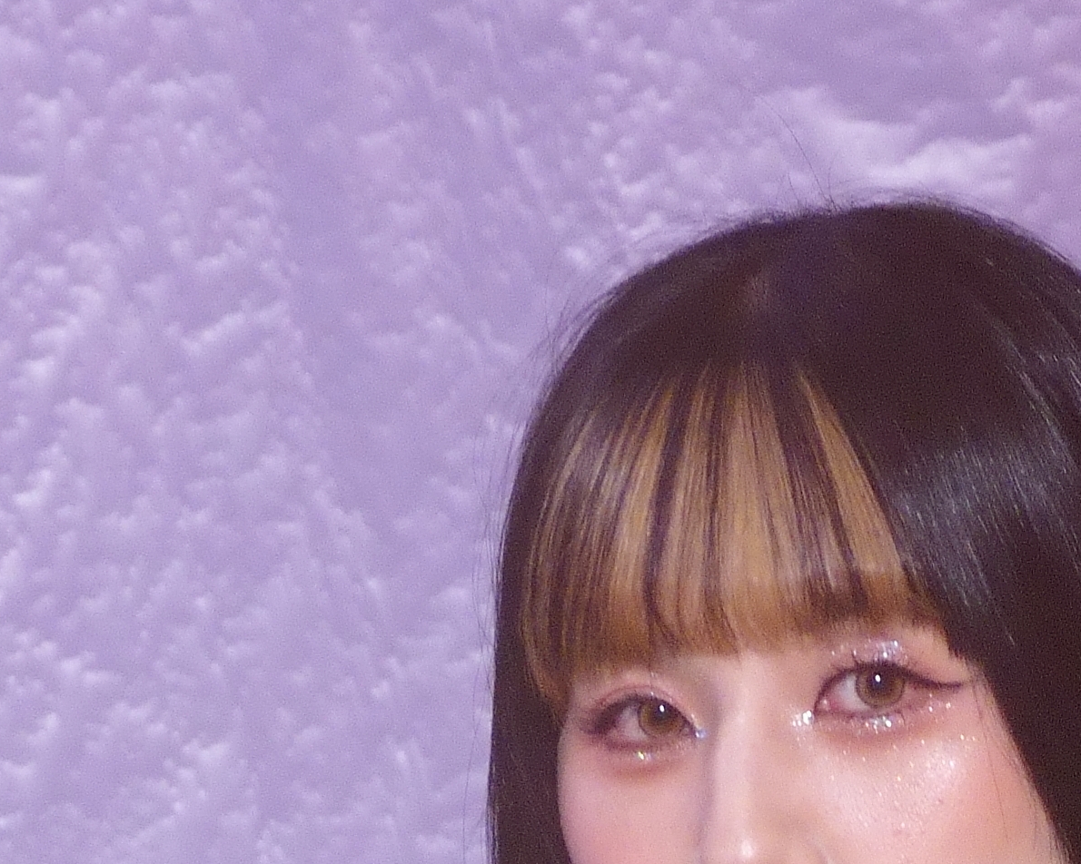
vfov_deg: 3.3
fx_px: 15133
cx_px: 1347
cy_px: 1574
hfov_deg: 4.1
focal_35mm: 473
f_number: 3.2
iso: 2500
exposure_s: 1/160
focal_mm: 100
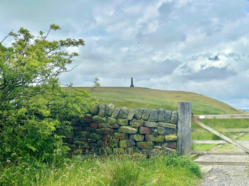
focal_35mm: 48
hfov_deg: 39.7
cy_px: 93
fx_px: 345
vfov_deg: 30.3
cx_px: 124
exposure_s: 1/5882
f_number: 1.78
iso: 64
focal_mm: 6.86
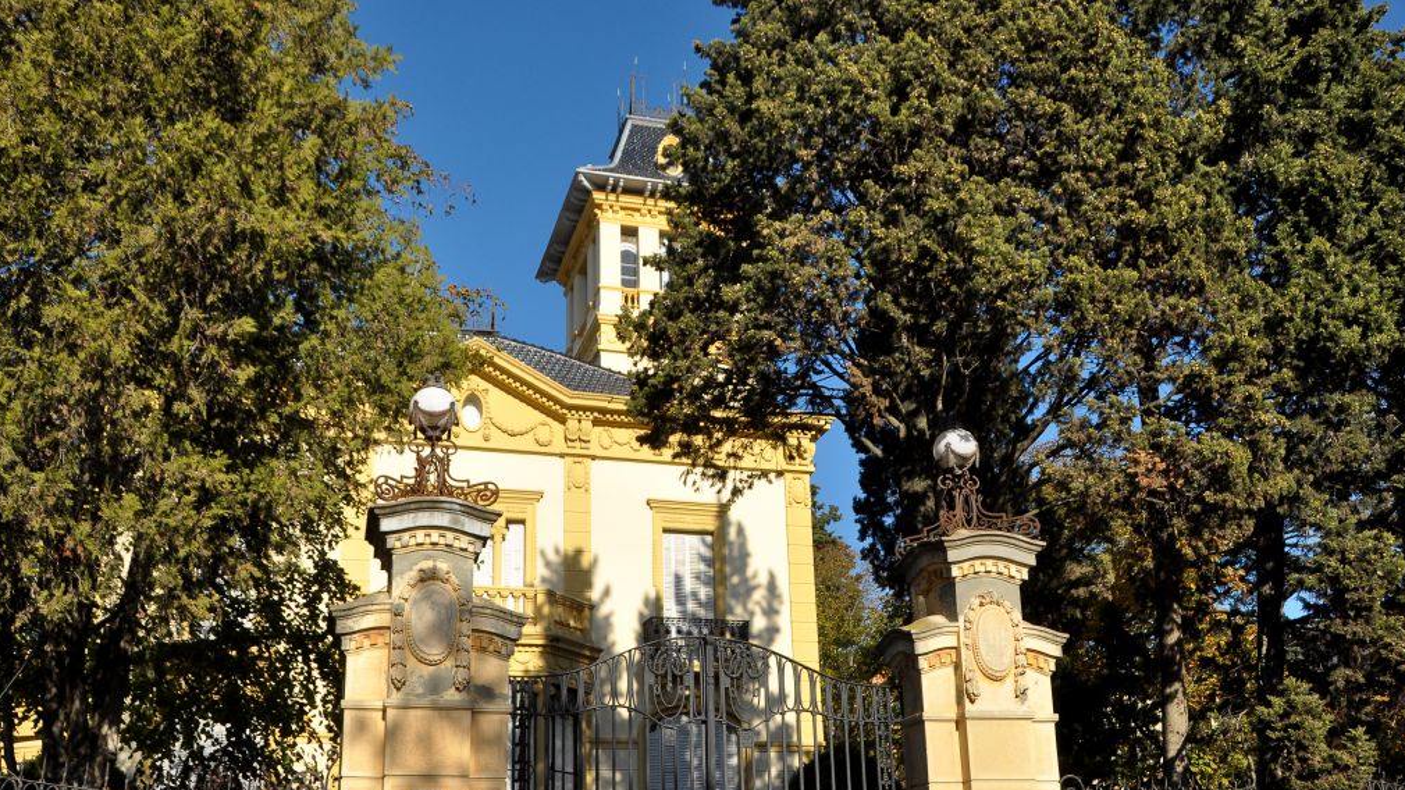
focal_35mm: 35
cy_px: 471
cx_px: 705
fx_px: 1304
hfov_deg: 56.6
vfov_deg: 33.6
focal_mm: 22
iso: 320
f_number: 7.1
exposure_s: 1/1250
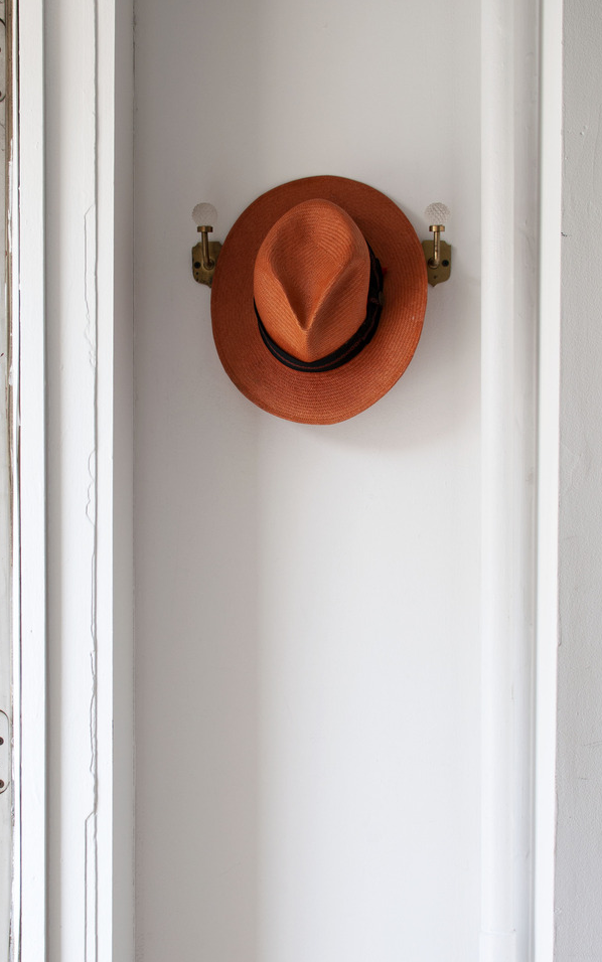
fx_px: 1722
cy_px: 515
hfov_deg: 19.8
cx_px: 274
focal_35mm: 66
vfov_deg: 31.2
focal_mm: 35
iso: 160
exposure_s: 1/200
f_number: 3.2
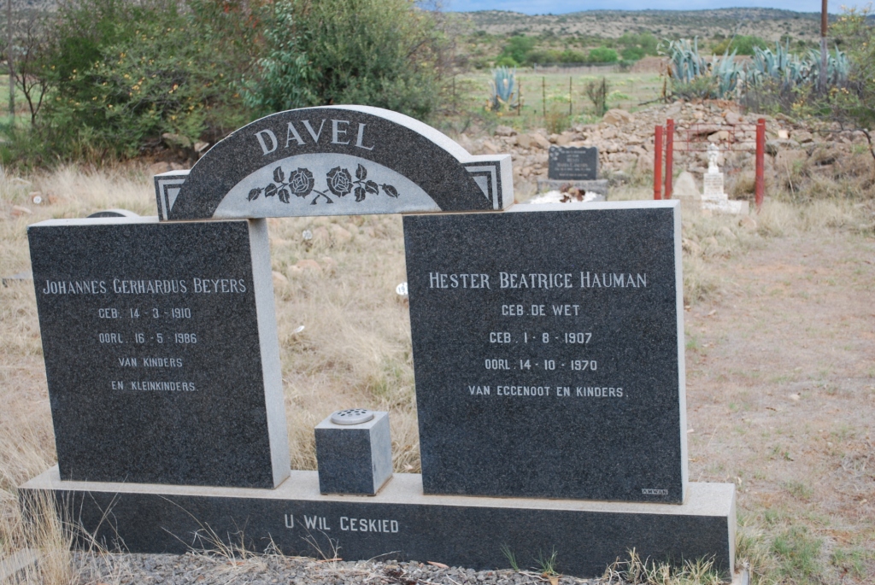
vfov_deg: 26.5
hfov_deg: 38.8
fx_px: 1241
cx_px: 438
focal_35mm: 51
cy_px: 292
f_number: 5.6
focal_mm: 34
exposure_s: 1/125
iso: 200
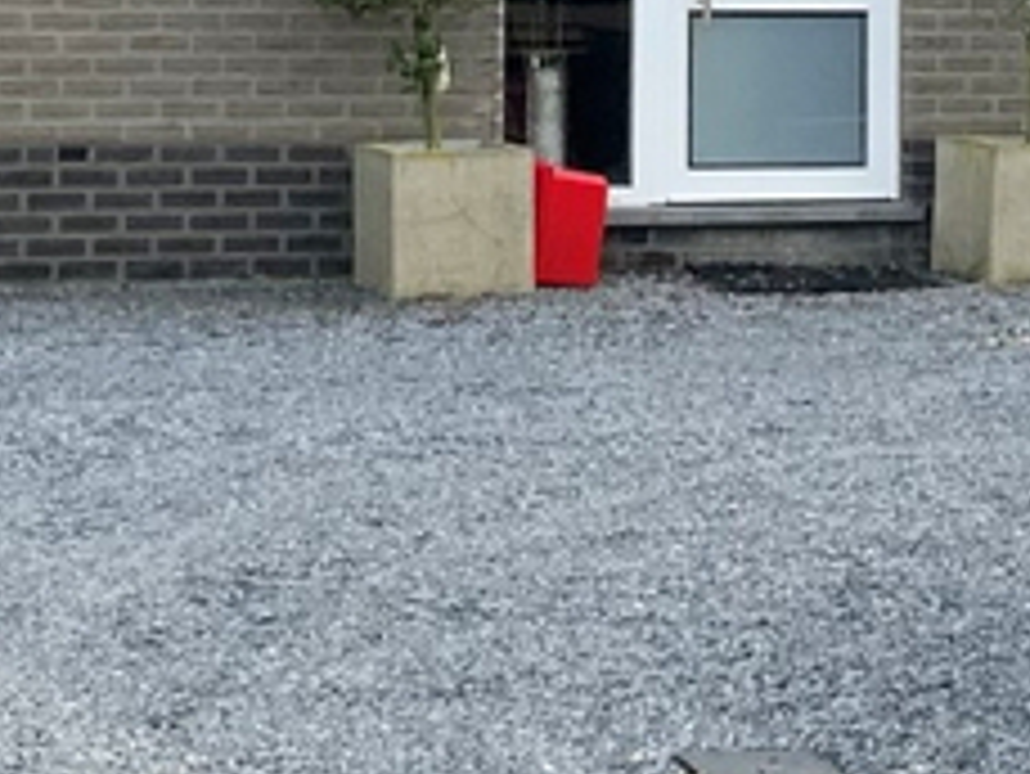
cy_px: -315
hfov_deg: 12.9
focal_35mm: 152
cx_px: 780
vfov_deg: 9.5
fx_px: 4525
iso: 25
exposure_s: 1/122
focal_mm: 3
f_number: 1.8
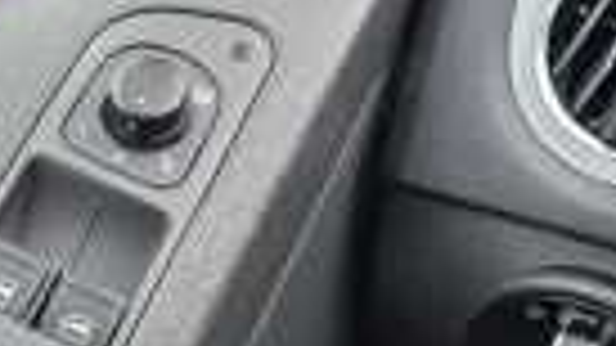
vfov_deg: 16.5
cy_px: 211
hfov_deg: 27.6
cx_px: 27
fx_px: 1192
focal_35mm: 73
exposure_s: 1/182
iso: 160
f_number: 1.7
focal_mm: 6.3
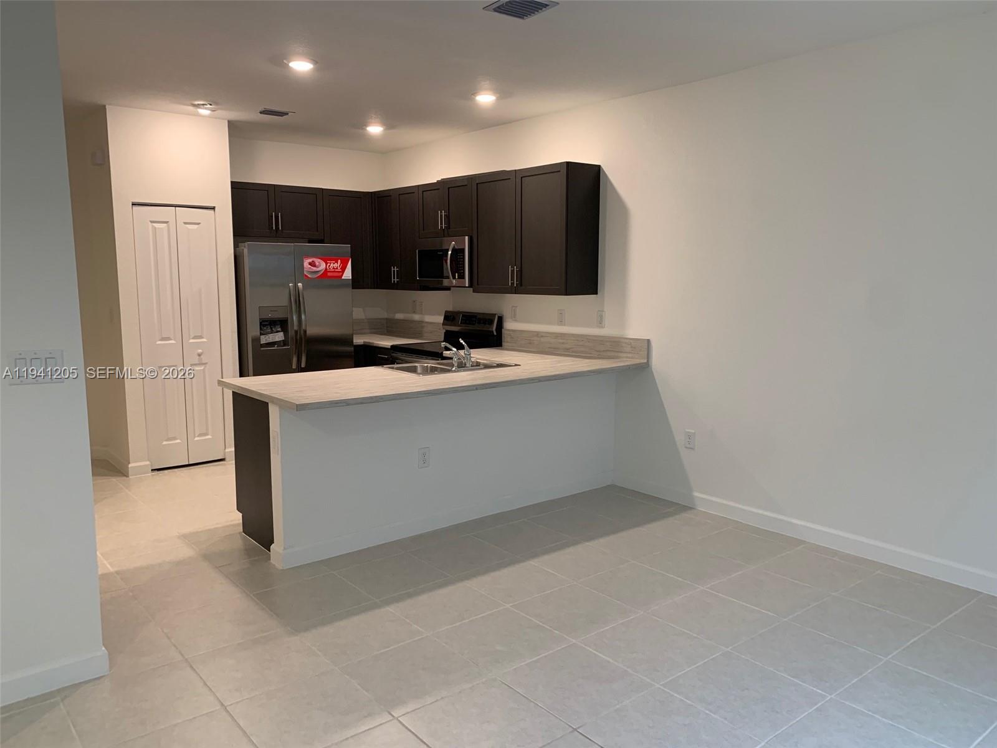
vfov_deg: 53.1
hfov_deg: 67.3
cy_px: 374
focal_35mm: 26
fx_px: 749
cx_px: 498
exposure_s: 1/60
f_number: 1.8
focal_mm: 4.25
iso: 100
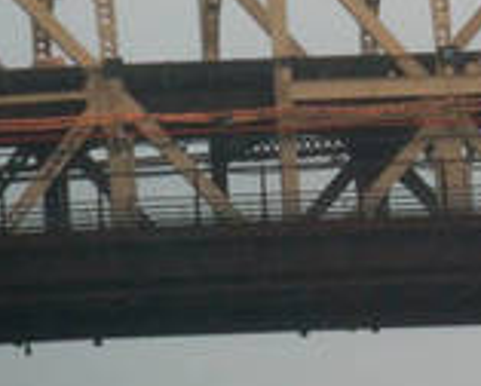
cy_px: -150
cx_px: 790
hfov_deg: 1.5
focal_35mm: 1255
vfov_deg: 1.2
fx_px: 17888
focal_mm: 200
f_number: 5.6
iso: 500
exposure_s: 1/400
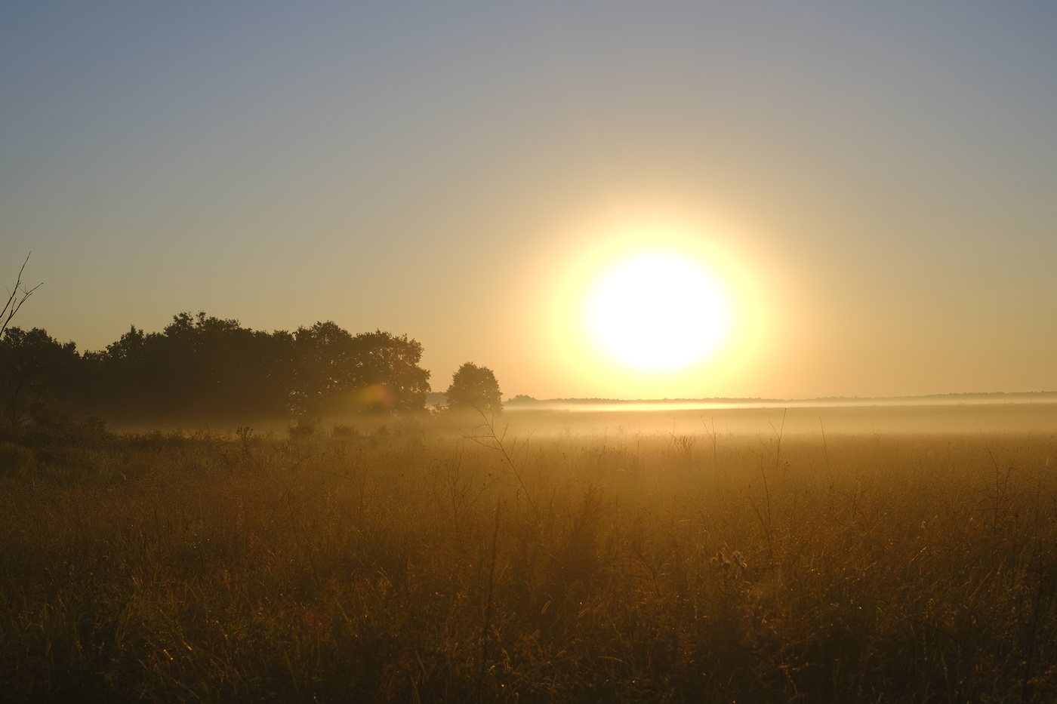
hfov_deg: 37.5
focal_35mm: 53
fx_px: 1556
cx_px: 528
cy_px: 352
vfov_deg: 25.5
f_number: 5.6
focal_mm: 35
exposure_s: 1/900
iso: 160
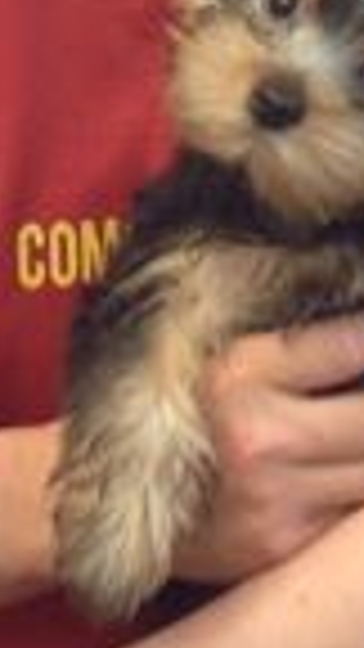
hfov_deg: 7.6
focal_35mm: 159
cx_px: -18
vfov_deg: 13.2
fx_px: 2728
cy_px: -99
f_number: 2.4
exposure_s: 1/17
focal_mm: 4.28
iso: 50
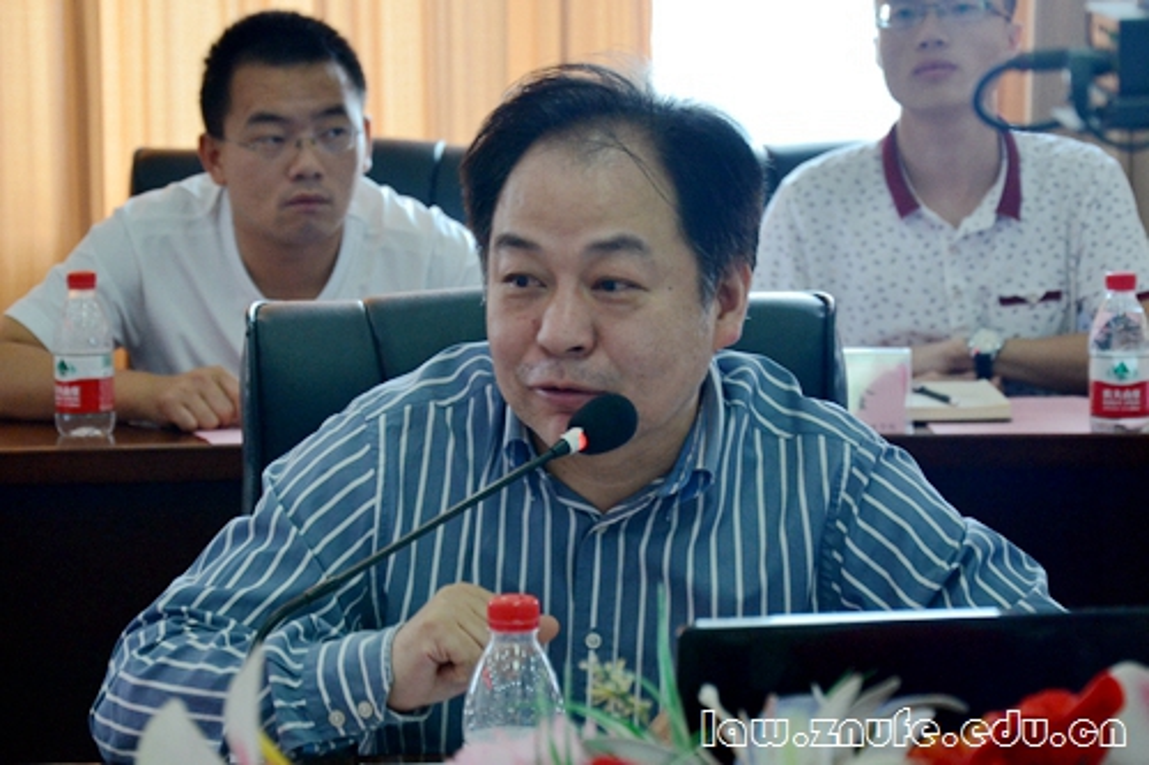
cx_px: 574
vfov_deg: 12.2
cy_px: 382
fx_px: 3589
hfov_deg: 18.2
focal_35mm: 112
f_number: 5.3
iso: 800
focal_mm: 75
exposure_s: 1/60
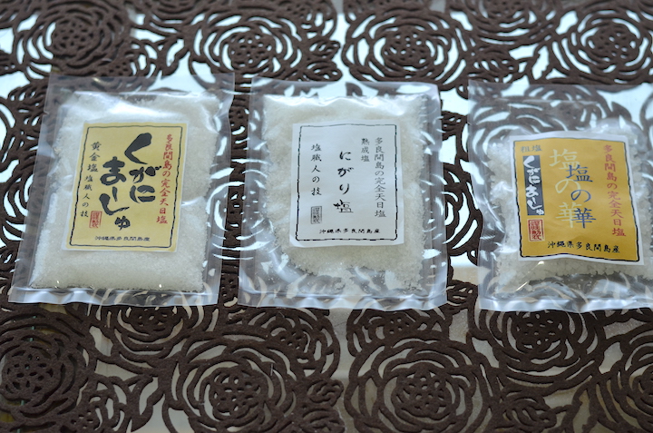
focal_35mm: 75
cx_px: 326
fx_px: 1358
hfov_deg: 27.0
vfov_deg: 18.1
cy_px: 216
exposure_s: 1/200
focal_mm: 50
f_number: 3.5
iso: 400
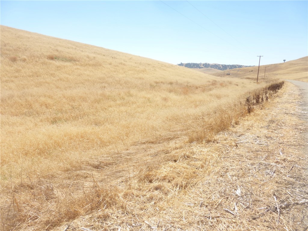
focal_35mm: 24
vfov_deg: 56.8
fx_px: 214
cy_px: 116
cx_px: 154
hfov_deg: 71.6
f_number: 4
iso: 100
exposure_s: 1/800
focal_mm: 4.3
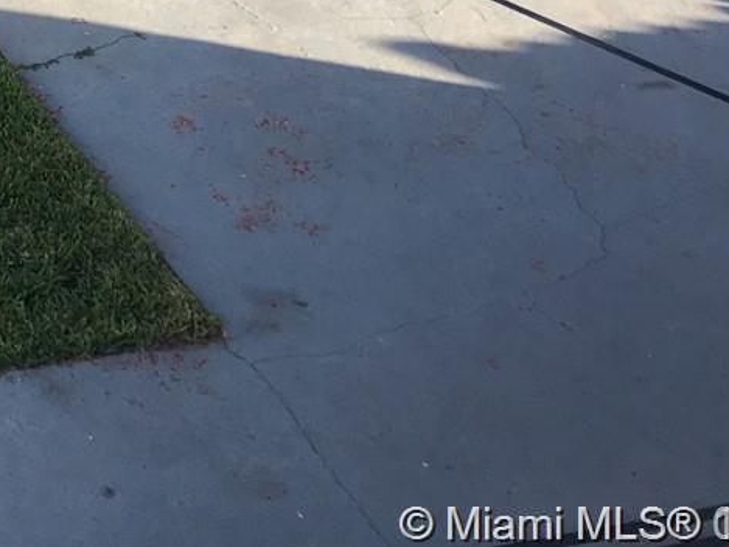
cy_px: -376
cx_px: -339
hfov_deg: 17.9
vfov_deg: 13.7
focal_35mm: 99
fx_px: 2085
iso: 25
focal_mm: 4.15
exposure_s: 1/356
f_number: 2.2
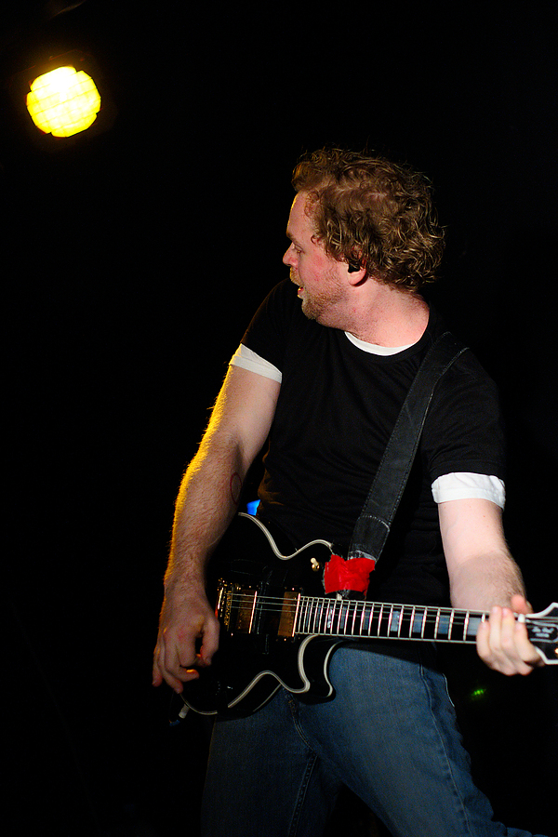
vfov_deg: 27.0
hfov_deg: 18.2
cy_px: 418
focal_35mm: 75
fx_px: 1744
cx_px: 279
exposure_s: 1/250
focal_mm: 50
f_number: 2.2
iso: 500
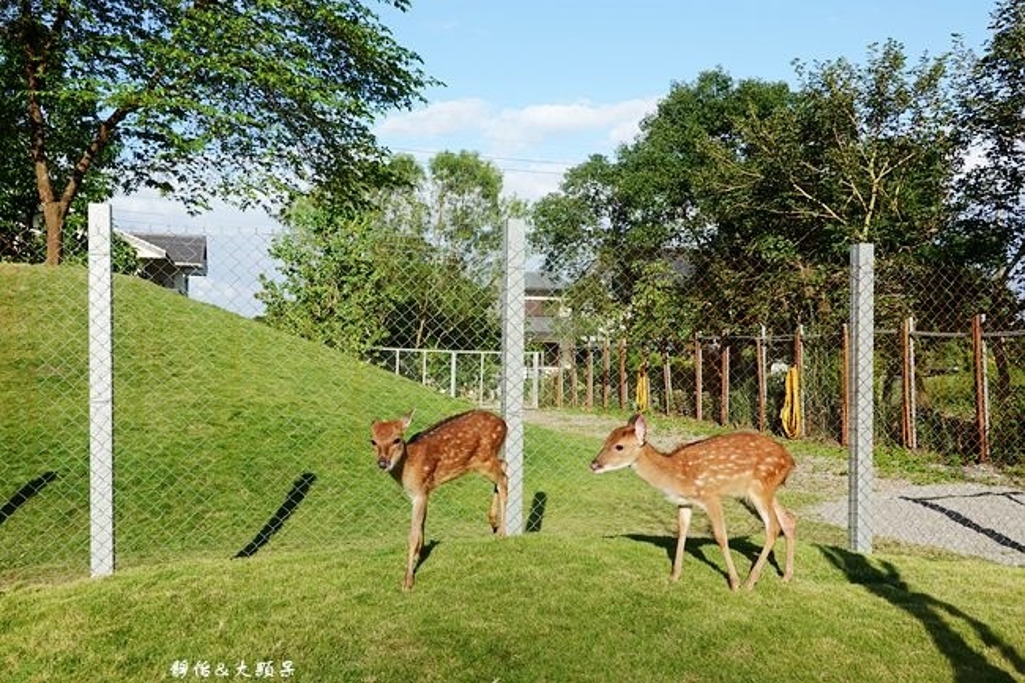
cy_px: 342
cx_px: 512
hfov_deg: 55.8
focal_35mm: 34
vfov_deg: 38.9
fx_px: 968
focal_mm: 12.76
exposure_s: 1/320
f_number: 5.6
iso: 125
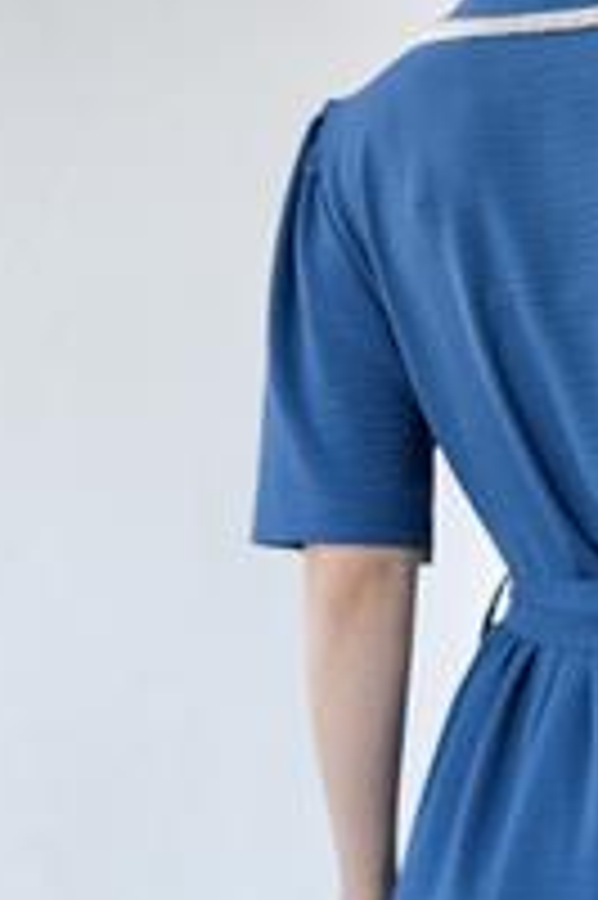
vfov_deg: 15.4
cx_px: 652
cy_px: 610
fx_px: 3319
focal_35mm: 133
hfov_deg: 10.2
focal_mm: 6.76
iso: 64
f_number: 1.78
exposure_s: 1/162
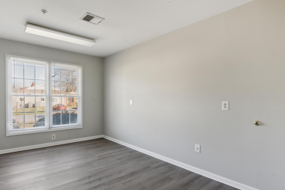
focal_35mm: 19
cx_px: 125
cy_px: 107
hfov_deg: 86.5
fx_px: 150
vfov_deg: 64.3
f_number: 8
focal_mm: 16
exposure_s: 1/30
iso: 400
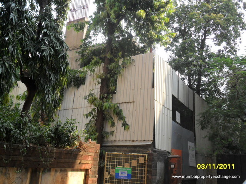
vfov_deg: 38.7
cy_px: 92
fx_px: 263
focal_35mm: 37
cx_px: 123
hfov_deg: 50.1
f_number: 4
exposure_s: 1/180
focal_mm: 6.6
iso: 100
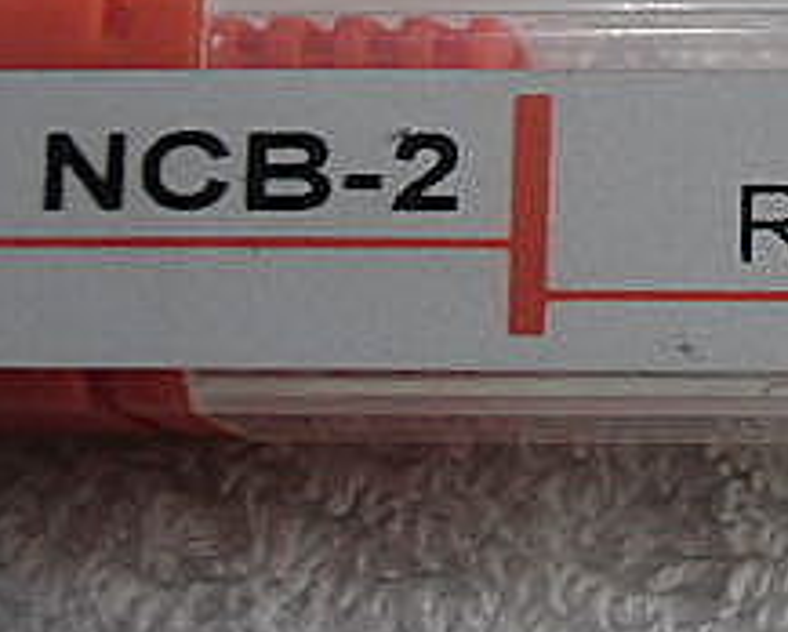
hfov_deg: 13.9
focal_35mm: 135
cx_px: 915
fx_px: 3151
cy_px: 272
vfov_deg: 11.4
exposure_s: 1/100
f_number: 4.2
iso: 200
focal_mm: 8.29
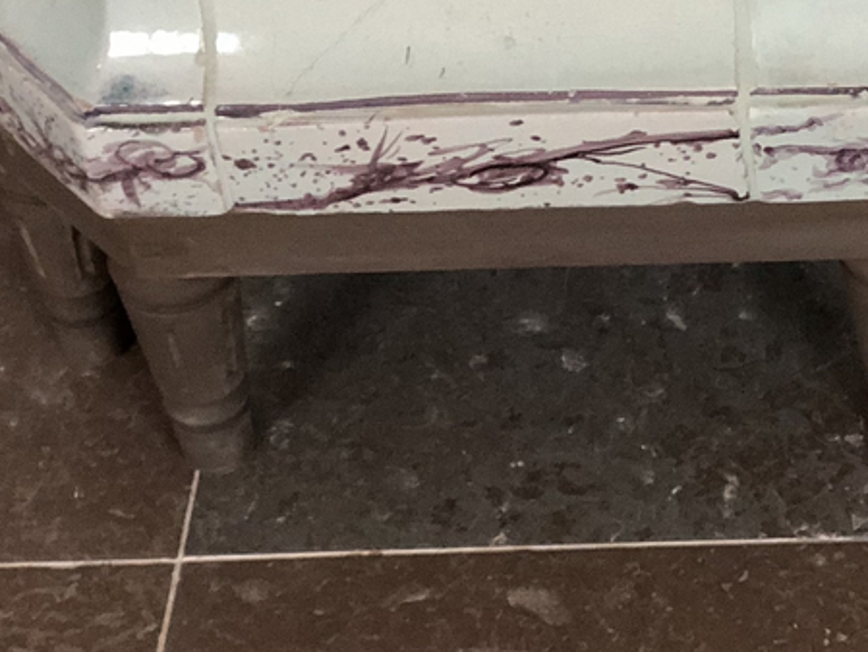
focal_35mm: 139
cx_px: 953
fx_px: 3486
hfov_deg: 13.9
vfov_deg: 10.6
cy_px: -46
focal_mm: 6
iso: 160
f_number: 2.4
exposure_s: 1/14
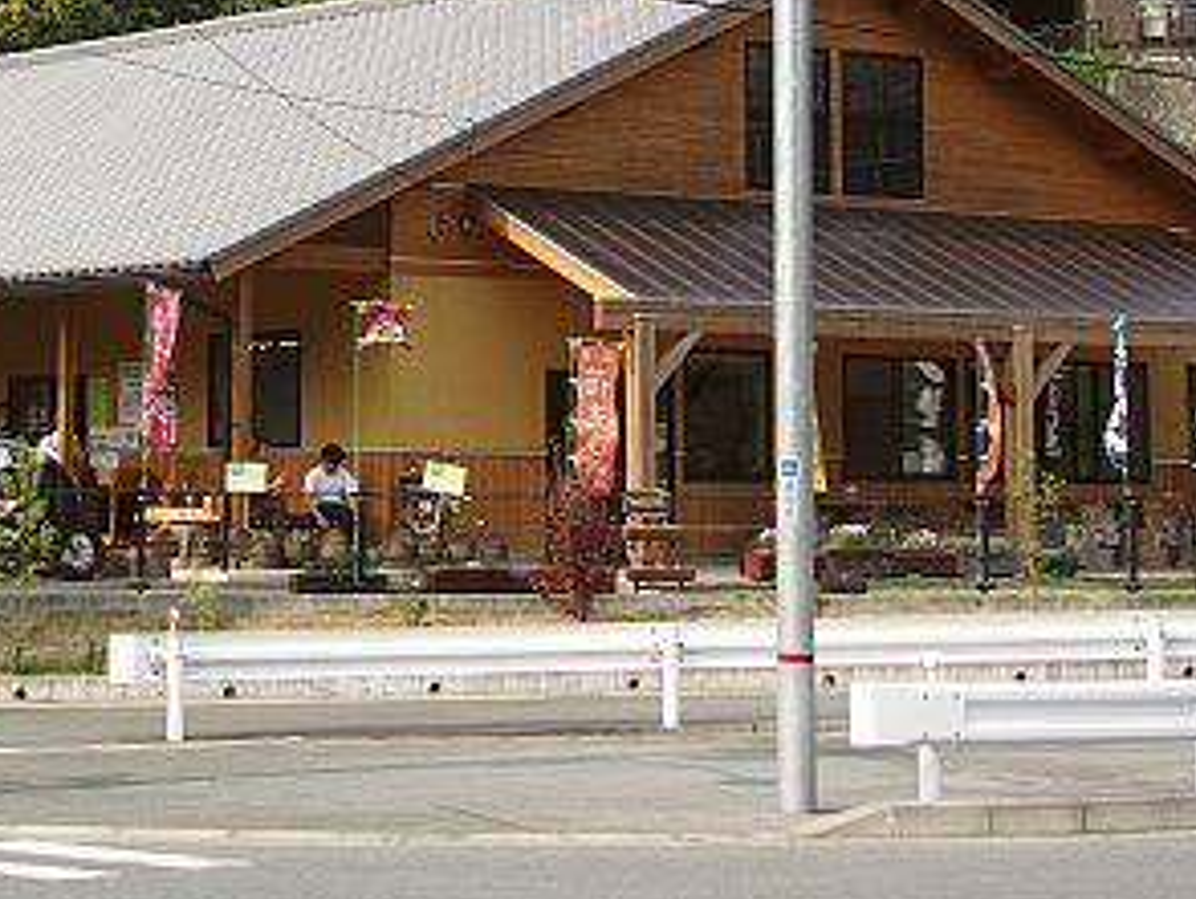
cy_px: 81
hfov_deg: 19.3
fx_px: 3458
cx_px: 167
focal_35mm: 100
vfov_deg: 14.7
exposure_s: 1/200
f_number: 5
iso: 50
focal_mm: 11.9
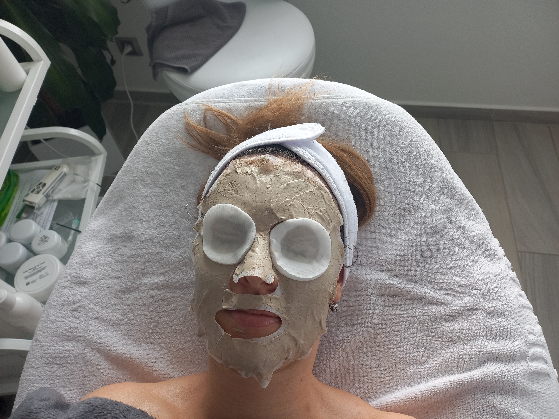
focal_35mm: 25
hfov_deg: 69.4
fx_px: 404
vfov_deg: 54.9
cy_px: 210
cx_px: 280
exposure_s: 1/50
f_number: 1.8
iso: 64
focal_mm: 4.65
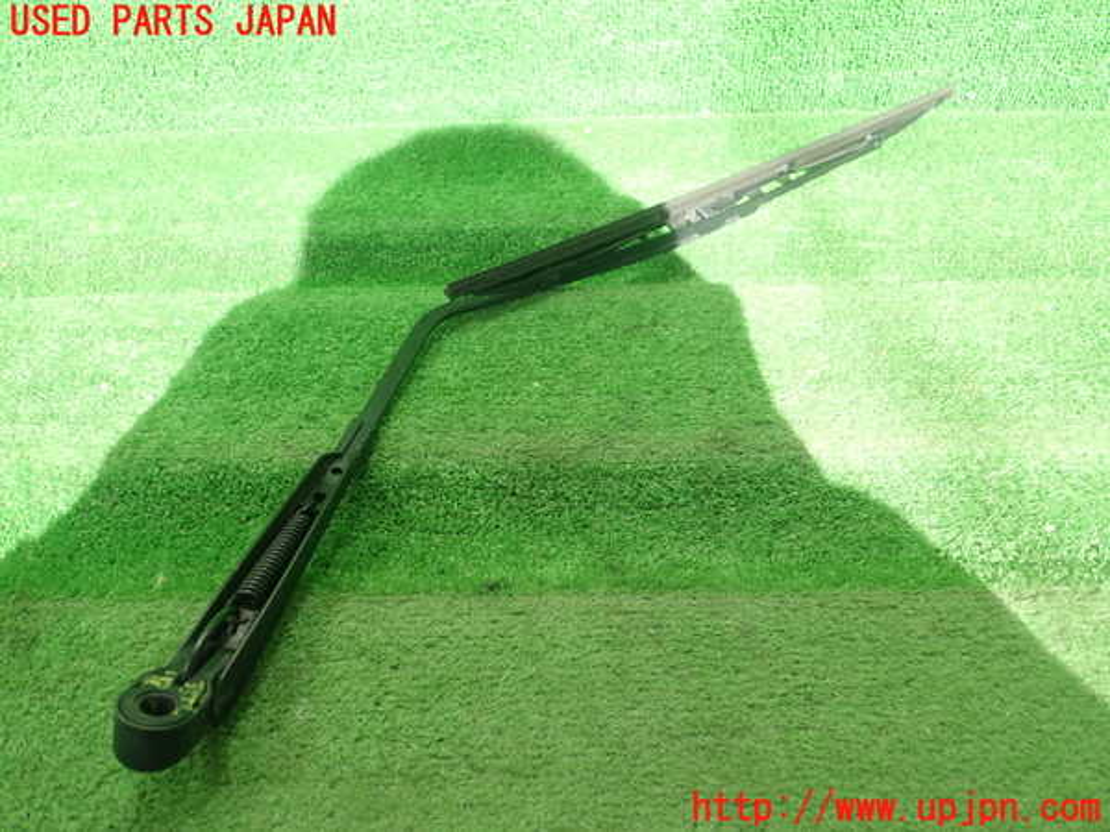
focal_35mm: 30
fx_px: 962
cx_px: 555
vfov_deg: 46.8
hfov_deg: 60.0
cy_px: 416
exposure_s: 1/125
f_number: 2.3
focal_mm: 5.5
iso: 200
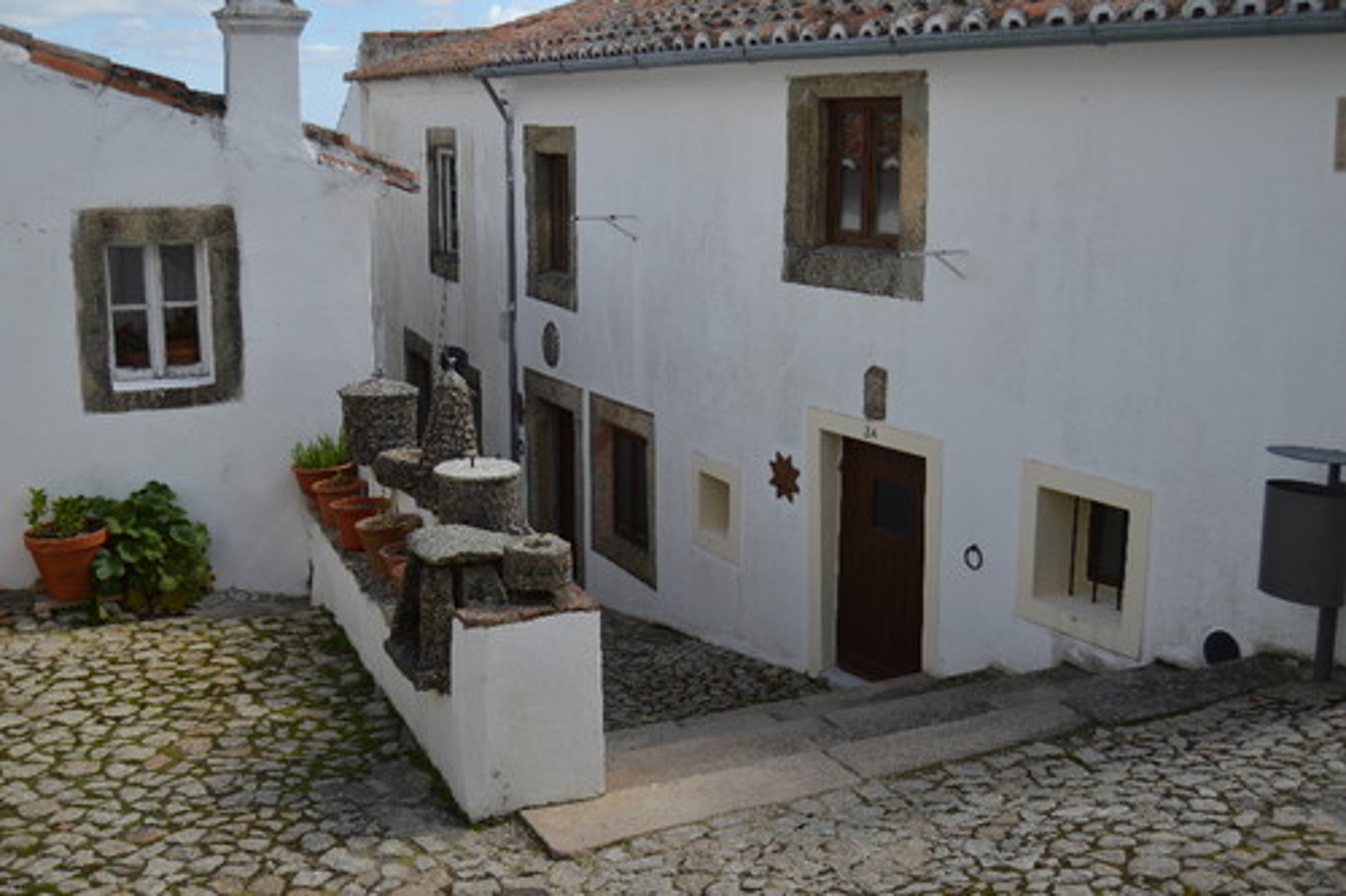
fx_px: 1458
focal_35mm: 39
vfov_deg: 34.2
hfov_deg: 49.6
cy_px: 448
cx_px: 673
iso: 100
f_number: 4
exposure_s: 1/800
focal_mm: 26
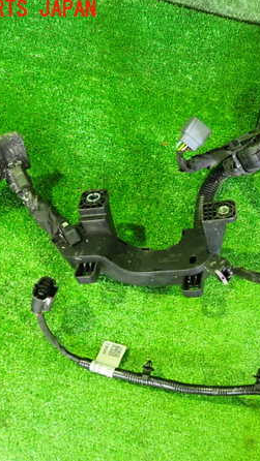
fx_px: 539
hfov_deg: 26.5
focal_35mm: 44
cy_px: 229
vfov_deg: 46.4
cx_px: 219
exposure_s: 1/25
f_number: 2.3
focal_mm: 5.4
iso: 800
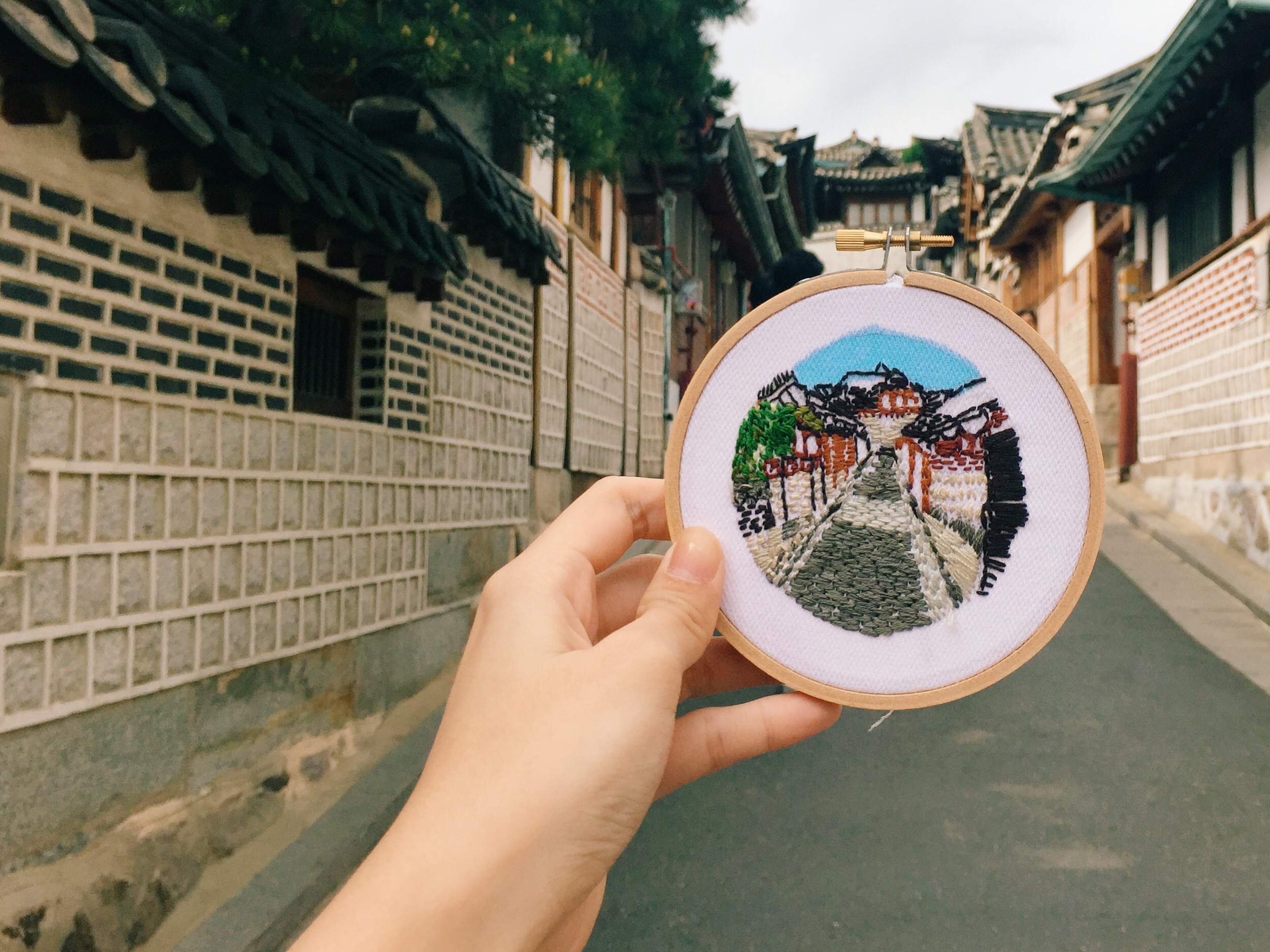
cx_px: 798
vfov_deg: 37.5
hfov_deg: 48.5
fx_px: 1394
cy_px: 352
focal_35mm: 38
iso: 32
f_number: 2.2
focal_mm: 4.15
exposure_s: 1/1721
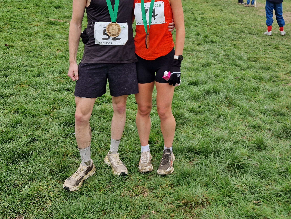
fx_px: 319
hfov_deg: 48.1
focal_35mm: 38
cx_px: 195
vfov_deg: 37.1
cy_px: 63
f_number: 1.8
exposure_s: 1/304
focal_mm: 5.4
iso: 50
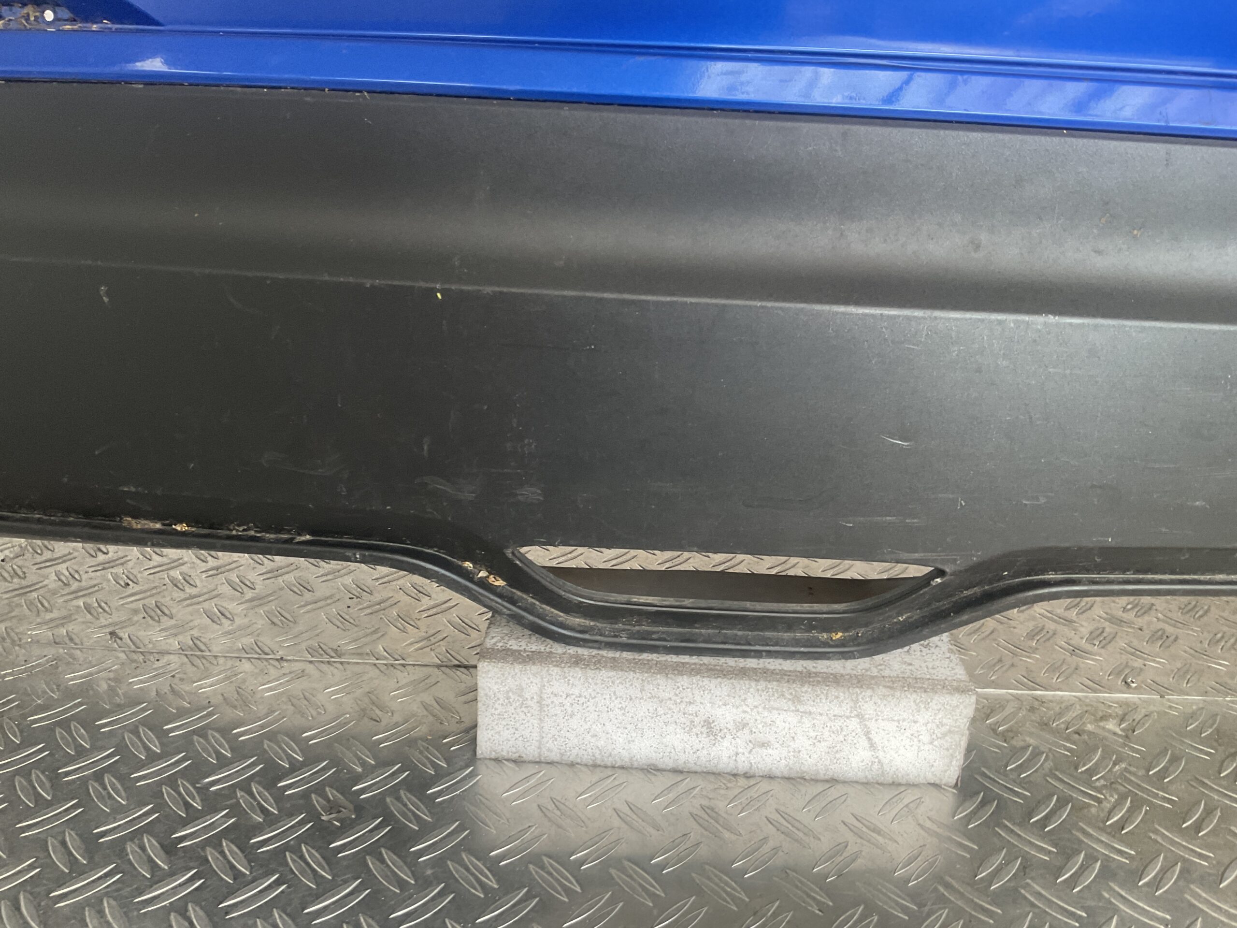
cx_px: 618
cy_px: 464
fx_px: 1036
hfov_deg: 61.7
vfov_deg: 48.2
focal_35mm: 29
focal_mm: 3
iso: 64
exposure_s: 1/50
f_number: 1.8
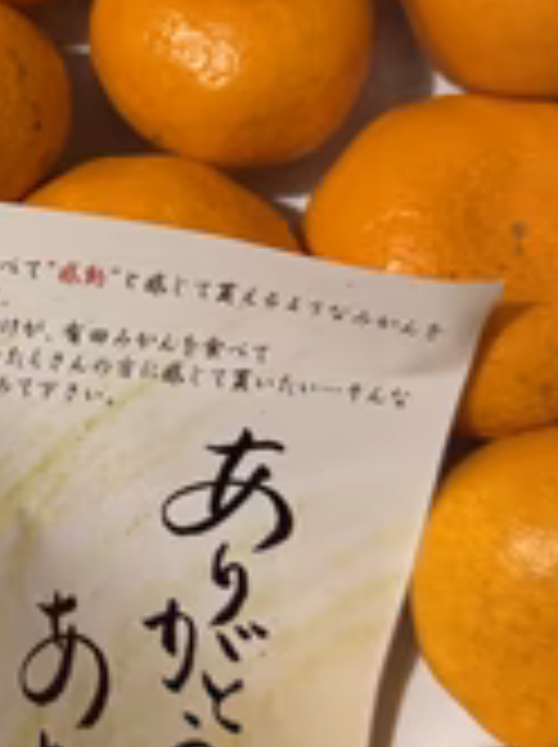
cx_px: -9
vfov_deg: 33.0
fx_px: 1250
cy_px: 256
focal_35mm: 58
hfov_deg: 24.0
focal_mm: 6.76
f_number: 1.78
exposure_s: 1/38
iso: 1000
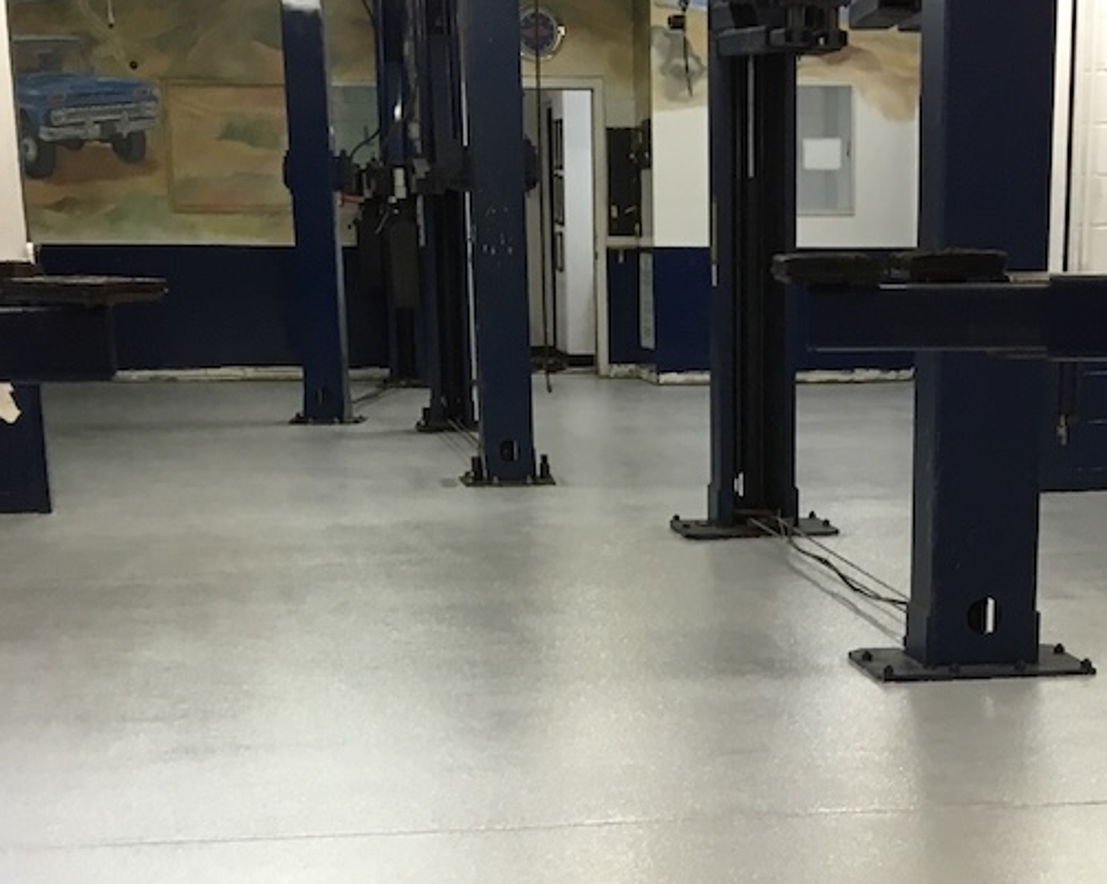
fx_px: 2587
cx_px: 759
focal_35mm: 79
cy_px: 1043
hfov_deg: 24.0
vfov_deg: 18.4
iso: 64
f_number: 2.2
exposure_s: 1/30
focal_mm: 4.15
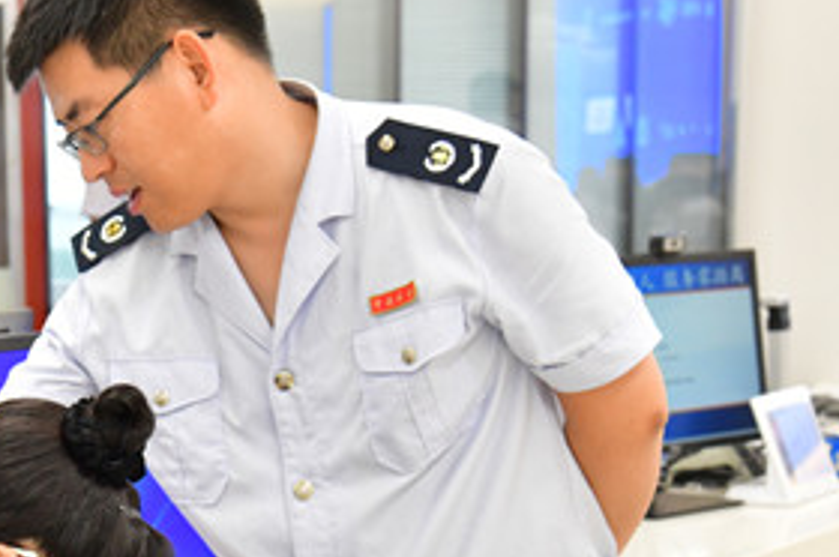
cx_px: 6
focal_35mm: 119
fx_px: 2770
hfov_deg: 16.9
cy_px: 509
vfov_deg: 11.4
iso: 2800
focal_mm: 52
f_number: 5.6
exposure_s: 1/125
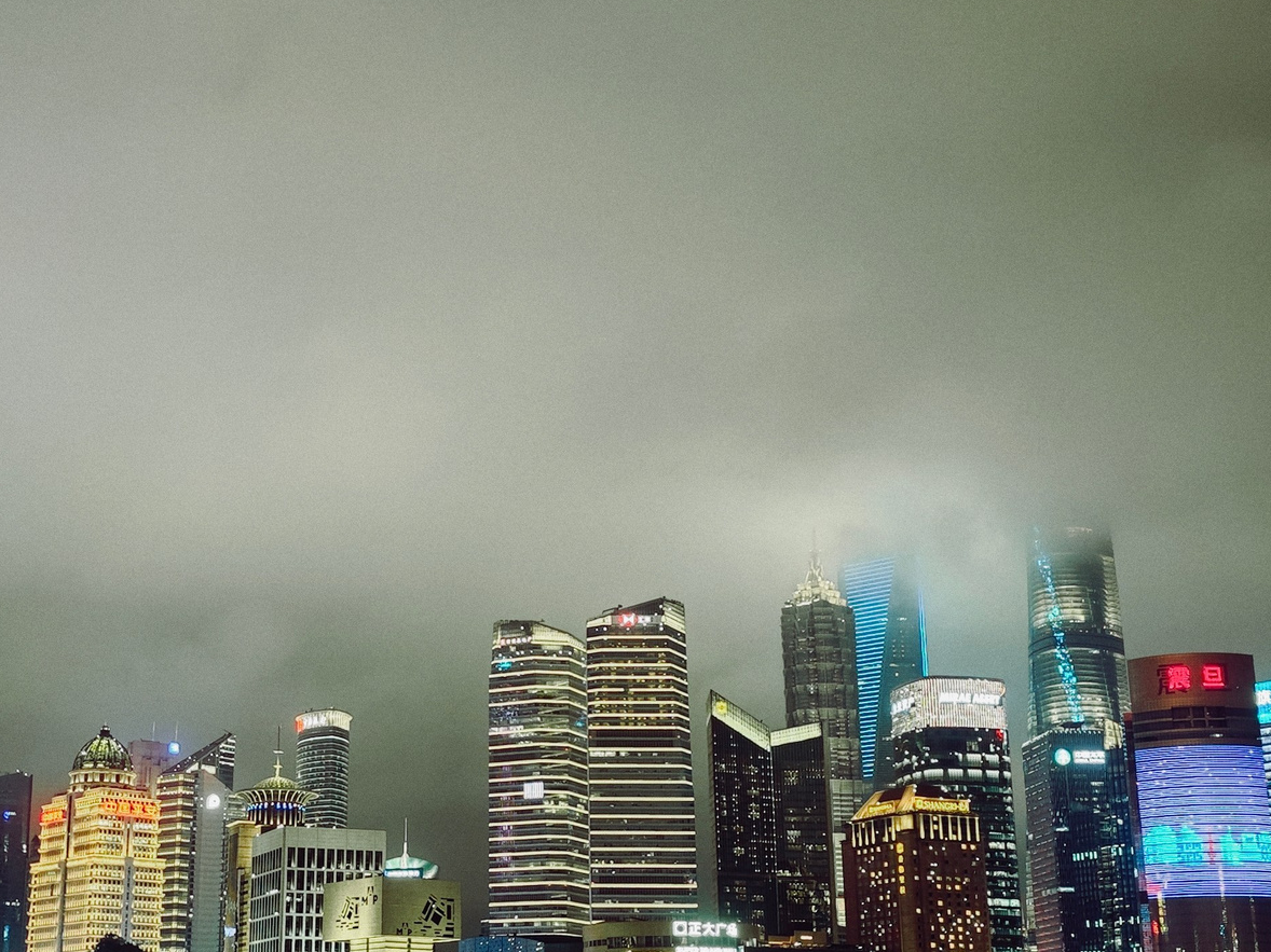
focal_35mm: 50
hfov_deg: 37.9
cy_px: 594
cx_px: 456
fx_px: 1835
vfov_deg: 29.0
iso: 800
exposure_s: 1/25.6
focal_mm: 8.72
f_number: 1.63
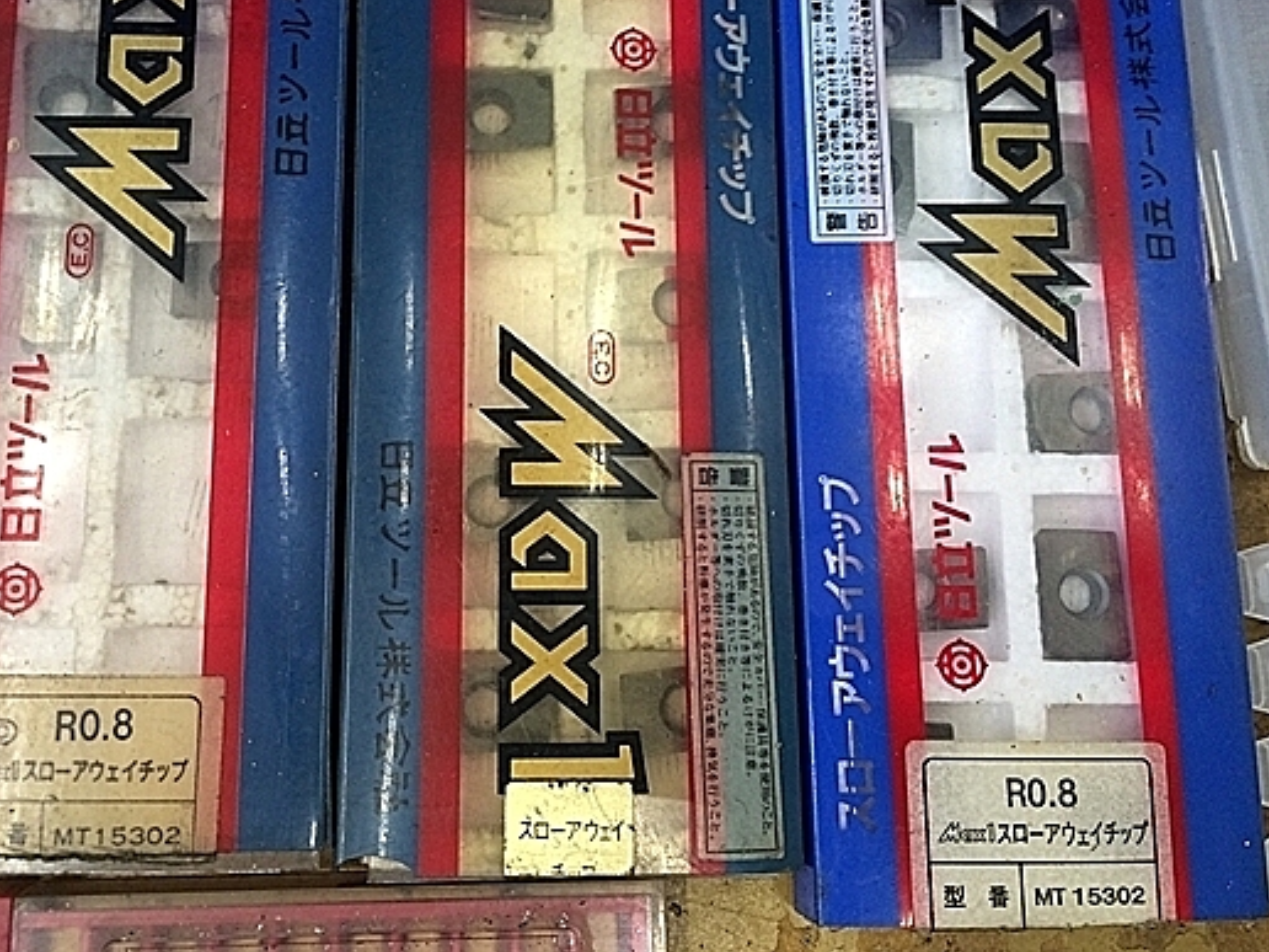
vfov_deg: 39.5
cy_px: 379
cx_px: 524
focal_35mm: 36
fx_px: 1320
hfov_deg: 51.1
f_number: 2.2
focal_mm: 4.15
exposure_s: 1/30
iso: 64
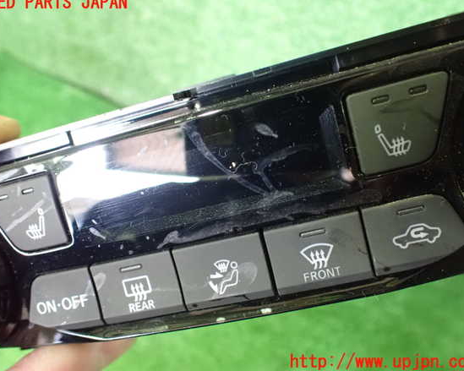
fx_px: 439
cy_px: 183
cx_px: 227
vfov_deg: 45.8
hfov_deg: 55.7
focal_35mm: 32
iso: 1600
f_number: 2.3
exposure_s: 1/30
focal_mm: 5.4
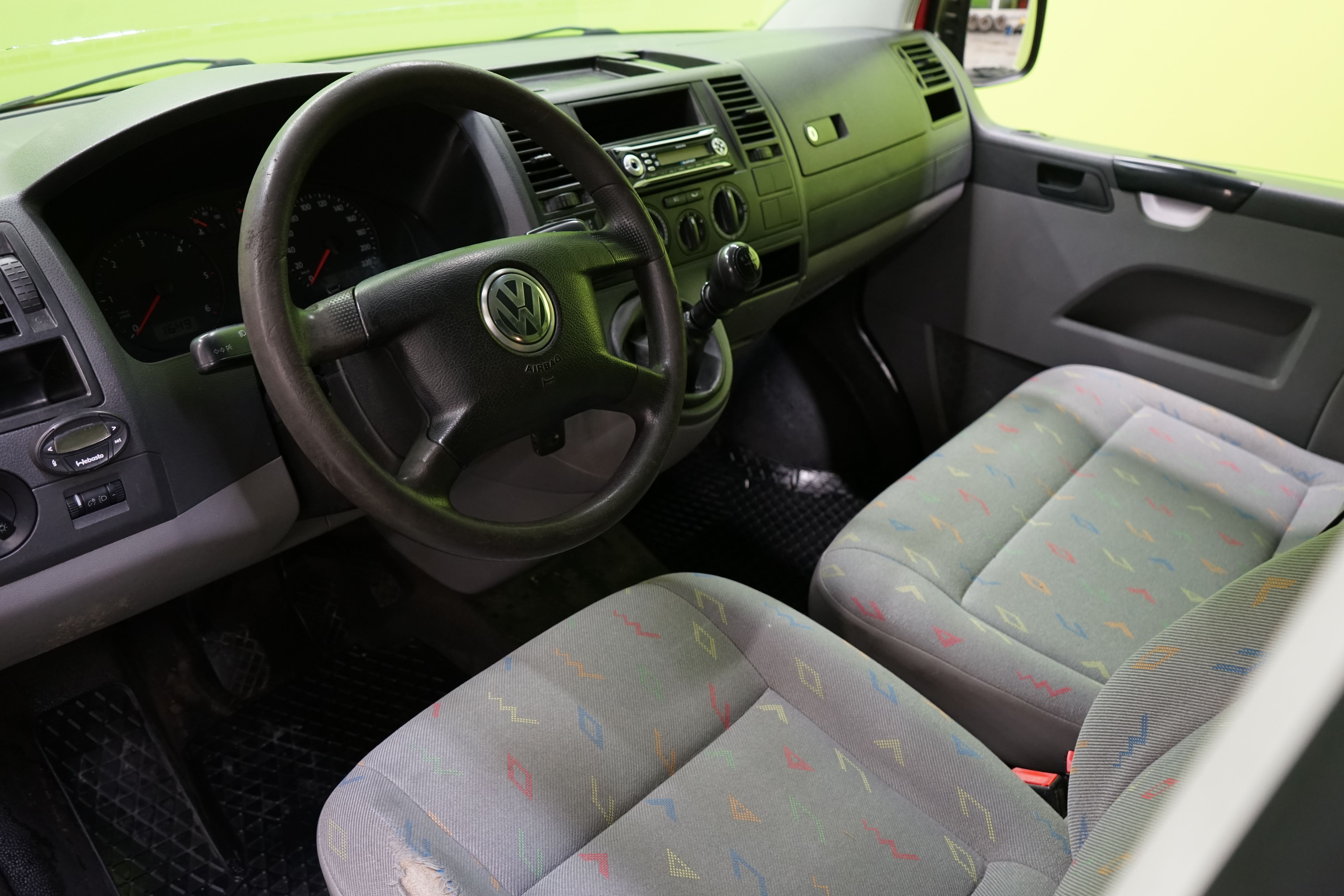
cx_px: 672
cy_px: 448
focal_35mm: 29
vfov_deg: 45.0
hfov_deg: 63.7
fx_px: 1083
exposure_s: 1/20
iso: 1600
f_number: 5
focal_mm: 29
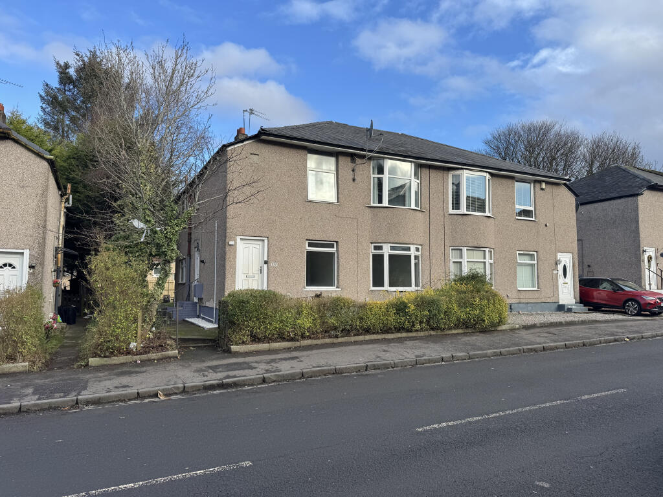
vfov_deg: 56.8
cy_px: 248
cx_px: 332
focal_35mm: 24
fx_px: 460
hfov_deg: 71.6
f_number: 1.78
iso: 80
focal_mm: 6.76
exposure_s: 1/1560
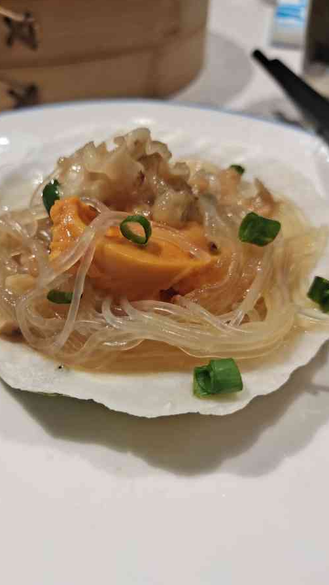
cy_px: 291
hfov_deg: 45.6
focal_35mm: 25
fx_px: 388
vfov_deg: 74.1
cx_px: 126
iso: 128
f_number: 1.79
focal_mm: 4.71
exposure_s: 1/50
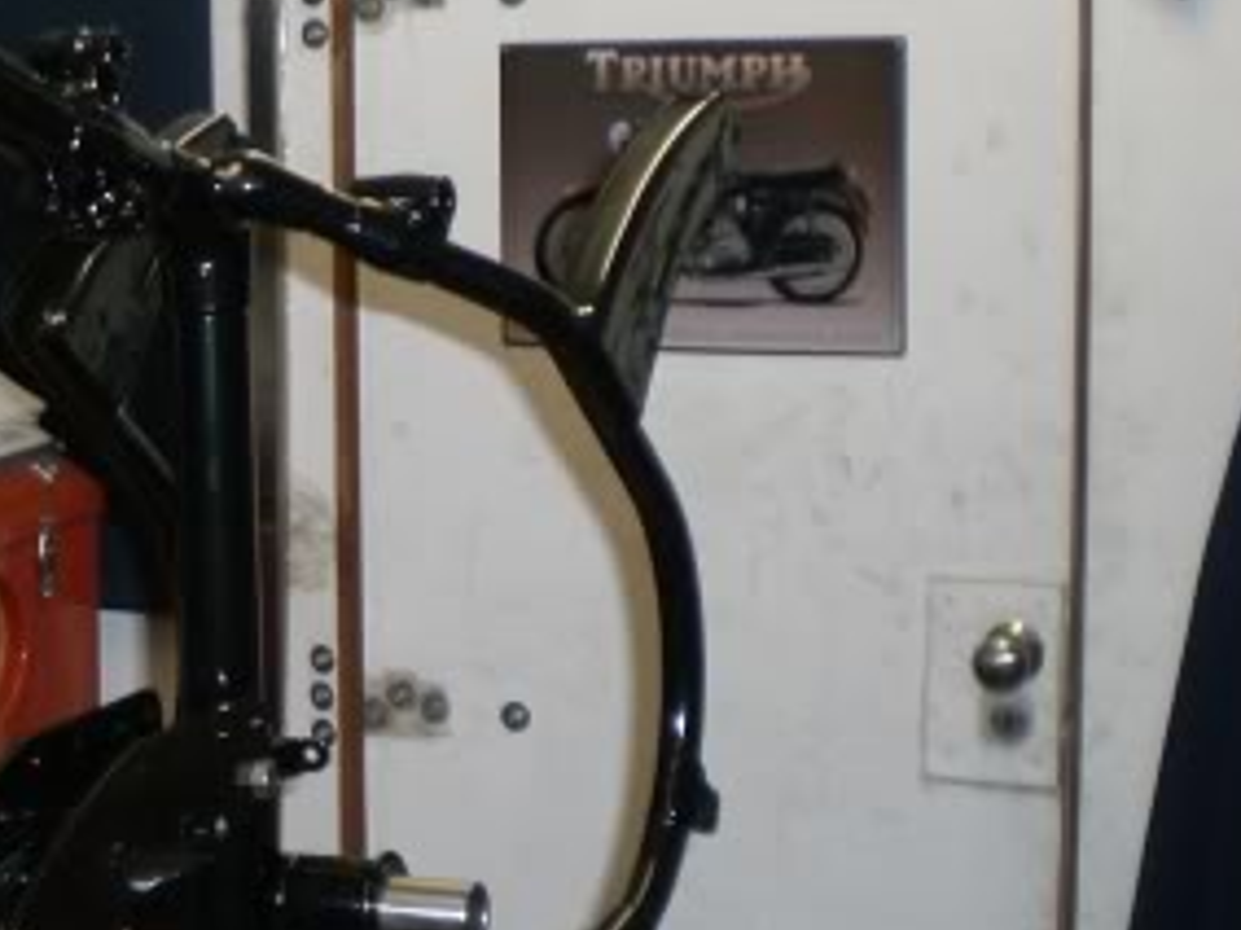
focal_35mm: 86
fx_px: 3082
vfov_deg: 17.1
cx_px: 39
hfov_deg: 22.0
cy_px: 526
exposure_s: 1/60
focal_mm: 6.3
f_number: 3.1
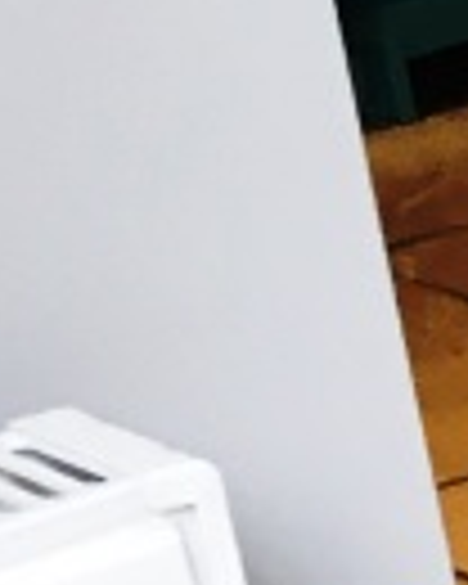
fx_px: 3861
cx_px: 1548
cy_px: 1912
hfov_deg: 6.2
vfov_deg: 7.4
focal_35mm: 223
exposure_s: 1/33
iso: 40
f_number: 2.2
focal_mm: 4.15
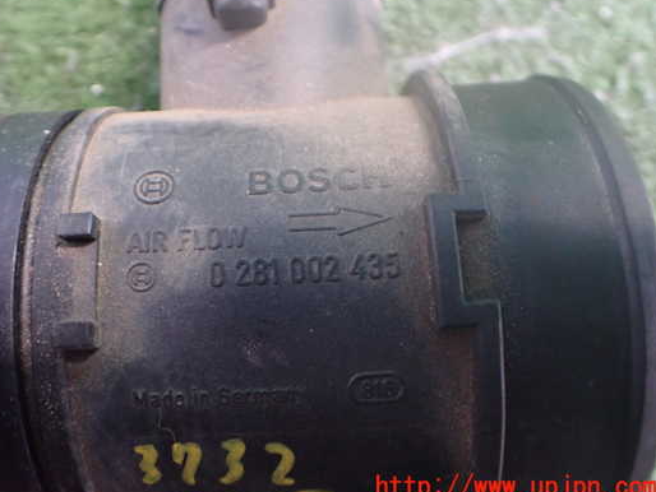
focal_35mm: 35
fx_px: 664
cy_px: 217
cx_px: 281
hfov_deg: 52.4
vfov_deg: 40.7
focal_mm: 5.4
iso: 1000
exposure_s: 1/30
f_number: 2.3
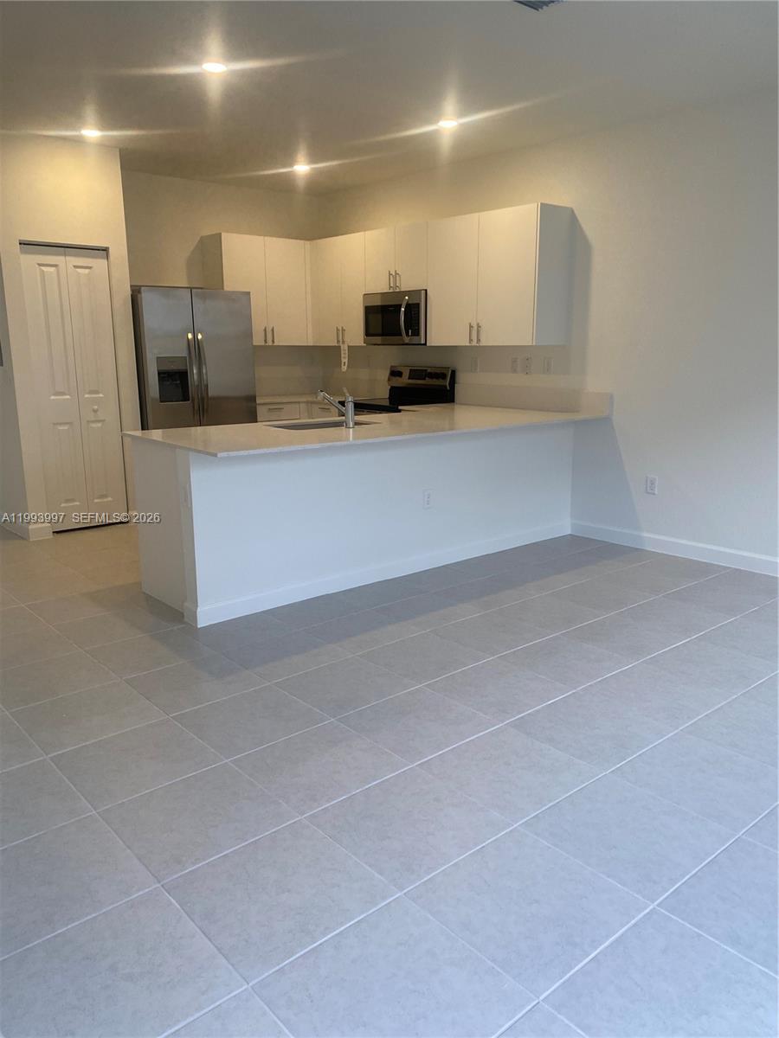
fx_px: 780
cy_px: 519
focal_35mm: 26
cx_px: 390
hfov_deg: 53.1
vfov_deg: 67.3
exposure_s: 1/121
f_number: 1.8
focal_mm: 4.25
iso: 100
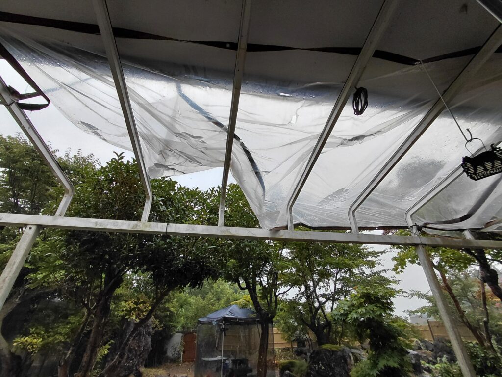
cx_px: 251
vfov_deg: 78.1
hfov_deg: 94.5
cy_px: 188
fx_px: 232
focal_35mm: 16
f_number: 2.2
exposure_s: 1/313
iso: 40
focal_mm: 1.64
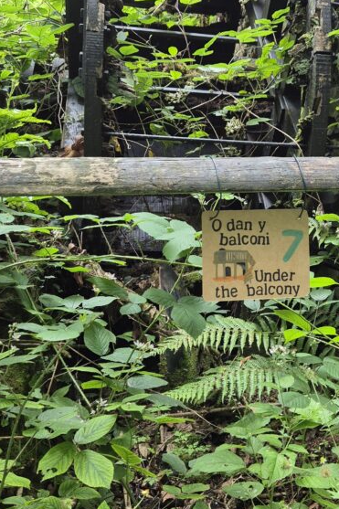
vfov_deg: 44.2
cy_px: 199
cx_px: 240
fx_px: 622
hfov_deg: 30.1
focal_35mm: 44
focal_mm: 5.4
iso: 200
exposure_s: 1/180
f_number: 1.8
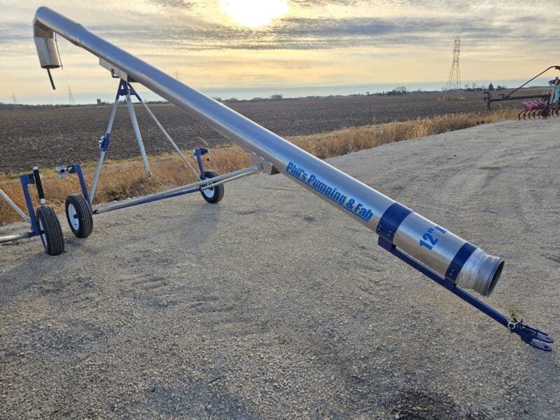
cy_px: 210
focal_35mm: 23
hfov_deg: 73.9
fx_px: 372
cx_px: 280
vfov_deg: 58.9
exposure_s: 1/4650
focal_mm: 6.3
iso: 80
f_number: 1.7
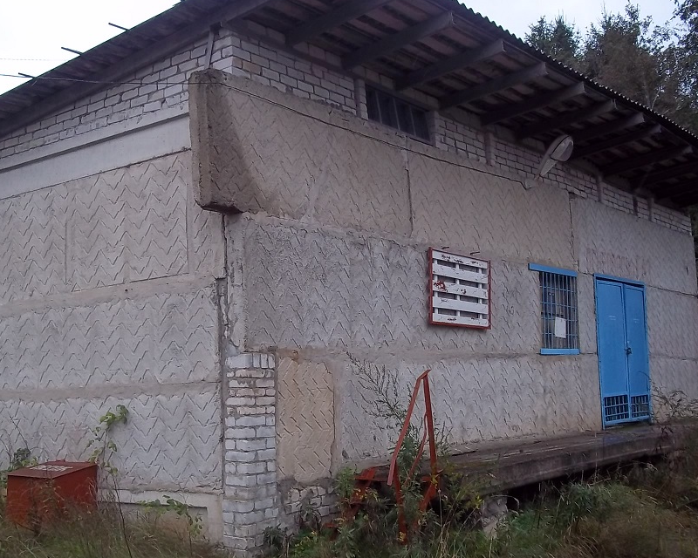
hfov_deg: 41.1
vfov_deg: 33.4
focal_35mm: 45
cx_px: 298
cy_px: 285
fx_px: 930
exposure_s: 1/160
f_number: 3.1
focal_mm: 6.5
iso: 80
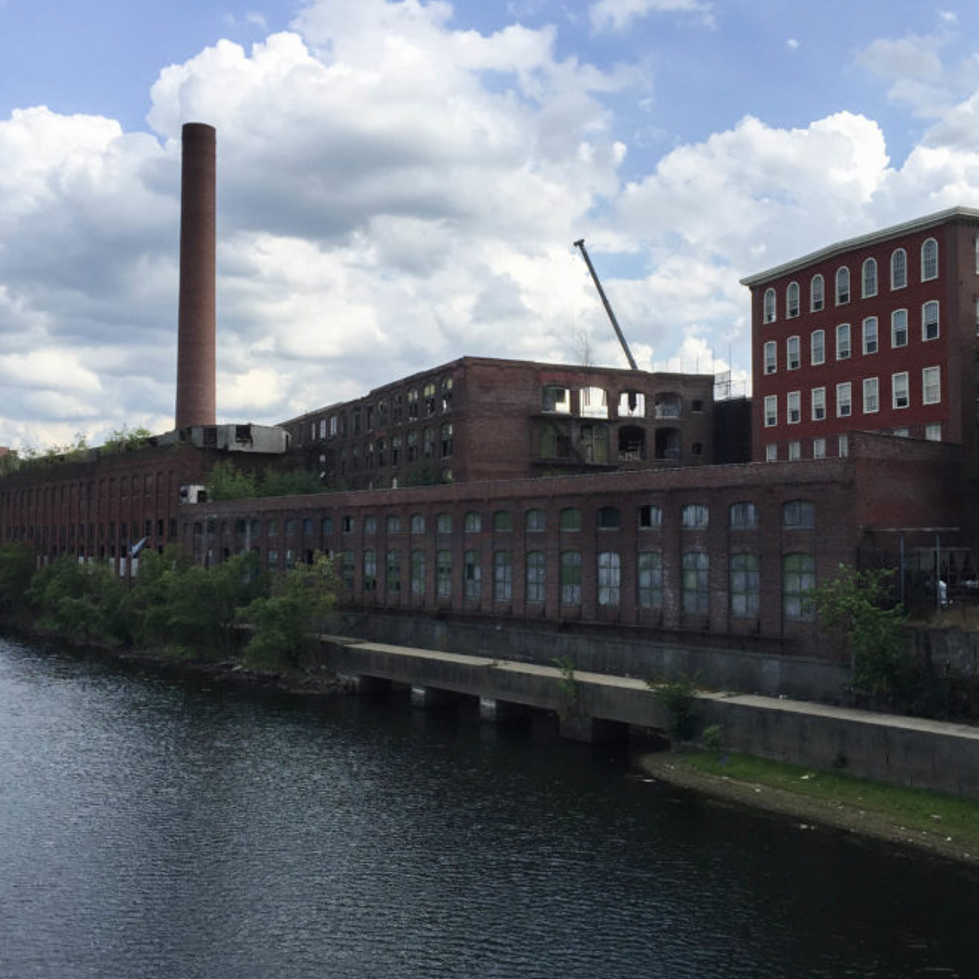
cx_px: 514
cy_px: 491
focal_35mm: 35
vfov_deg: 47.2
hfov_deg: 47.2
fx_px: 1120
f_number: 2.2
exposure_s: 1/1980
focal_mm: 4.15
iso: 32
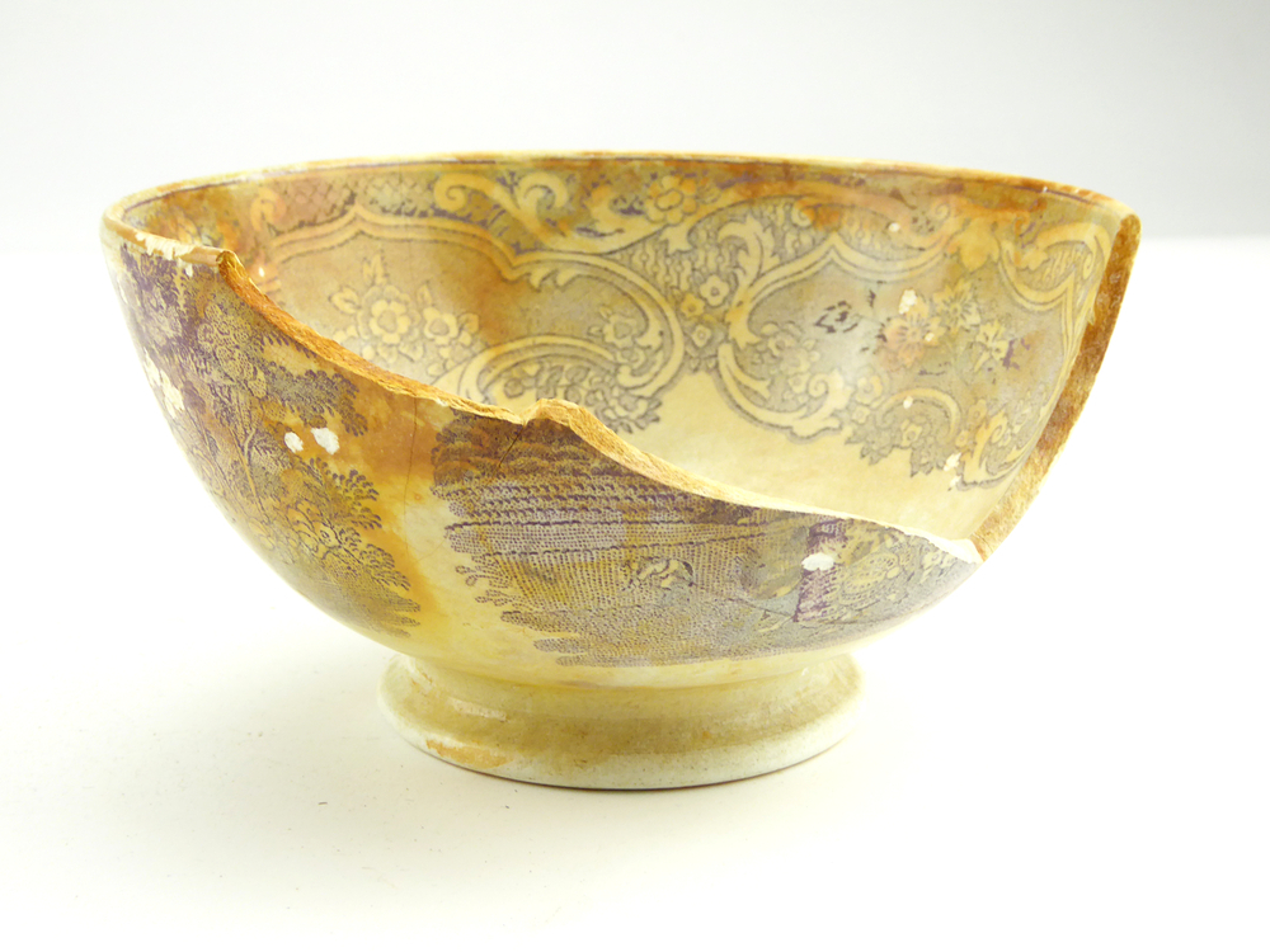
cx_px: 635
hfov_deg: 31.7
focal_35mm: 61
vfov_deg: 24.0
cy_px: 476
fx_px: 2238
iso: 200
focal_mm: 10.9
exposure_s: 1/40
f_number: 5.6
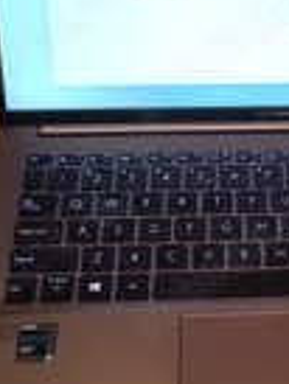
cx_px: 323
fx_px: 811
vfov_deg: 26.1
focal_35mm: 73
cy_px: 314
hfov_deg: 19.3
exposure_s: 1/33
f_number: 1.89
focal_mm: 5.95
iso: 177
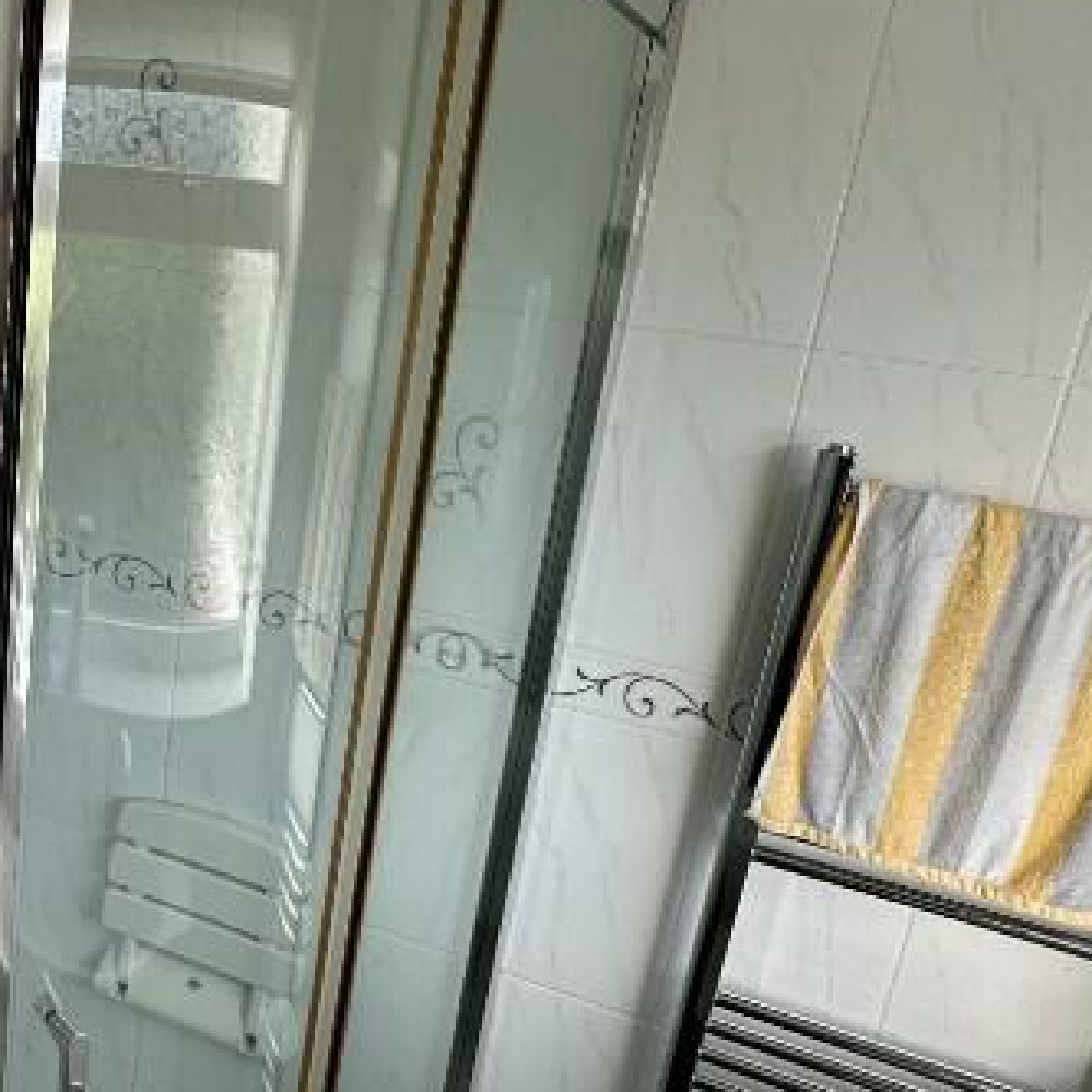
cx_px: 184
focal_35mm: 38
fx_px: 1356
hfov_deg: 41.5
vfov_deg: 43.7
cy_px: 636
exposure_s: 1/209
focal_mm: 2.22
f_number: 2.2
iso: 40
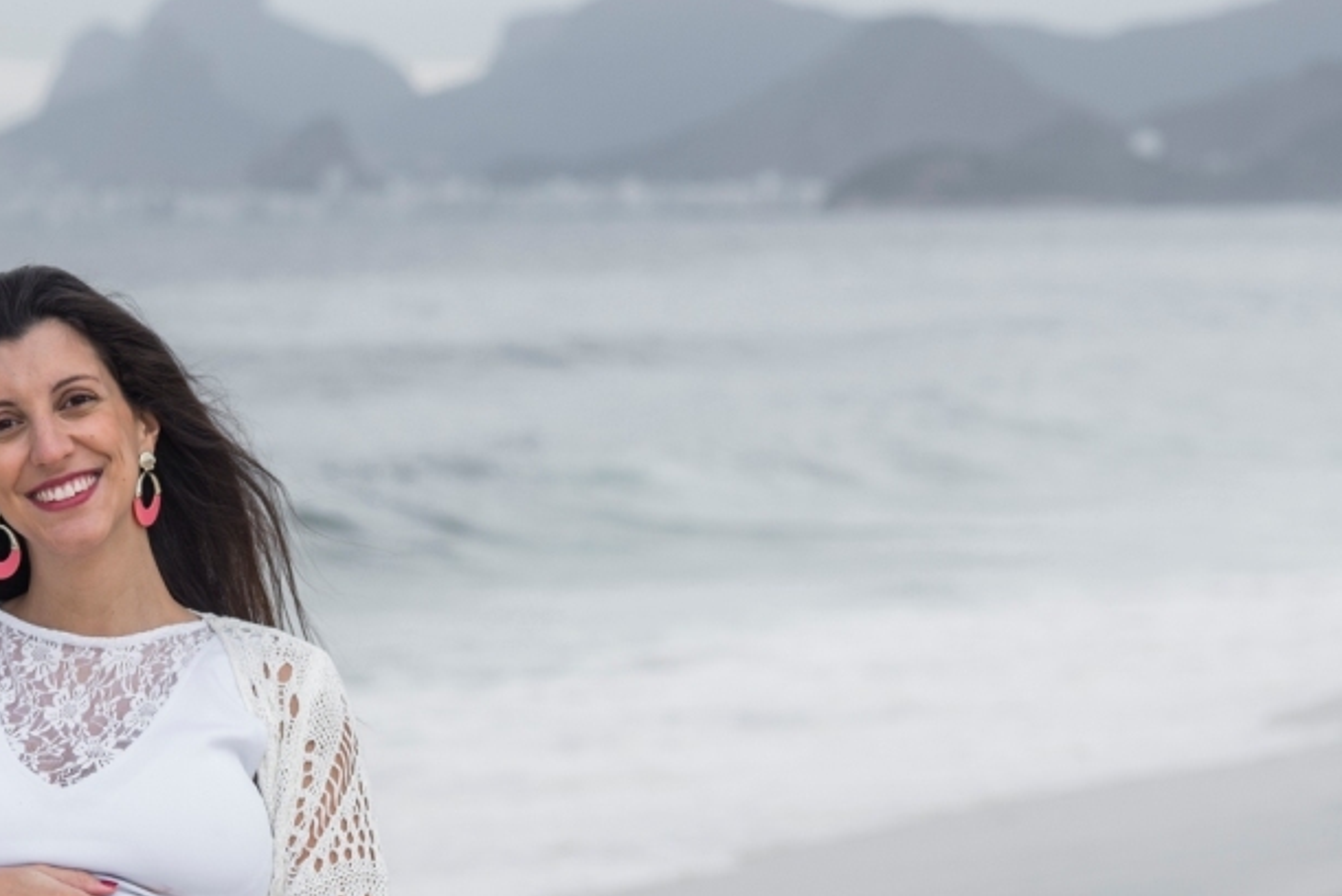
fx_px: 6564
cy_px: 736
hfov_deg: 11.6
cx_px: 314
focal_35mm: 176
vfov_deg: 7.8
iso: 250
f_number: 6.3
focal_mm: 105
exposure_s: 1/200
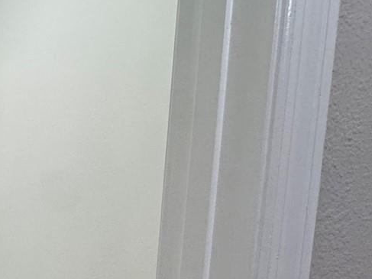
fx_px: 494
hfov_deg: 30.3
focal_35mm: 46
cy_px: 310
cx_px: -137
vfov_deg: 28.5
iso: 200
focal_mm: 2.22
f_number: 2.2
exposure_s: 1/120
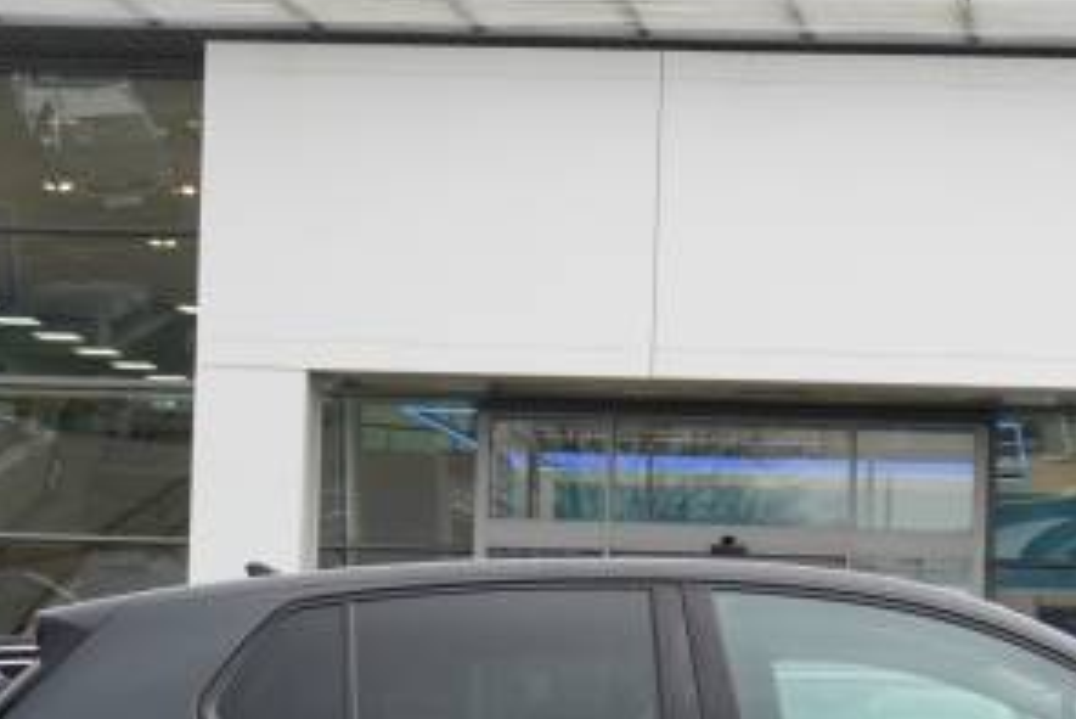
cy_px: 741
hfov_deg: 19.4
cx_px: 916
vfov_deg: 13.0
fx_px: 3110
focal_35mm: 104
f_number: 5
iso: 320
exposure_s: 1/160
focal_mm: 32
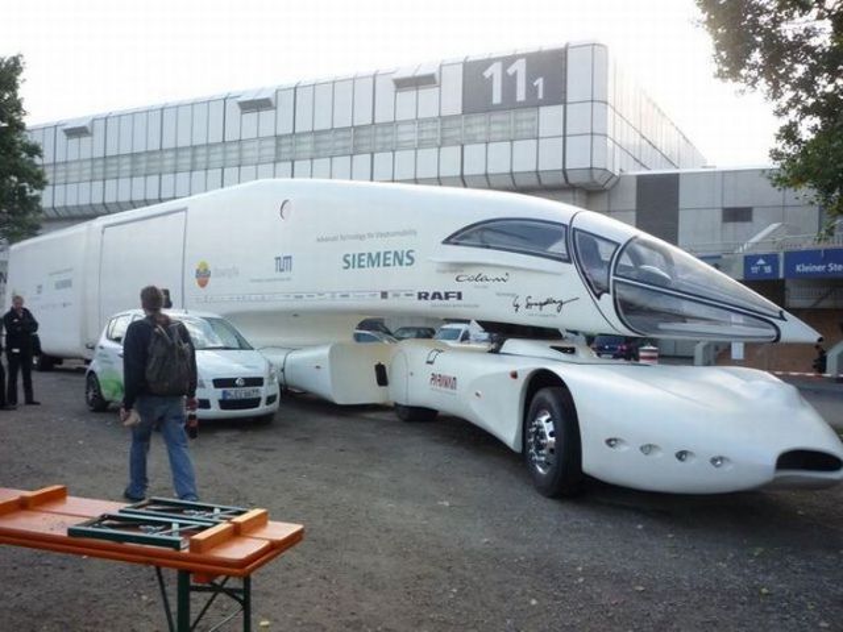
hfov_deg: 56.8
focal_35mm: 32
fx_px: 779
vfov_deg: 44.2
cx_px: 422
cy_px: 316
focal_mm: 5.2
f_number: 4
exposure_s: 1/250
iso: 200
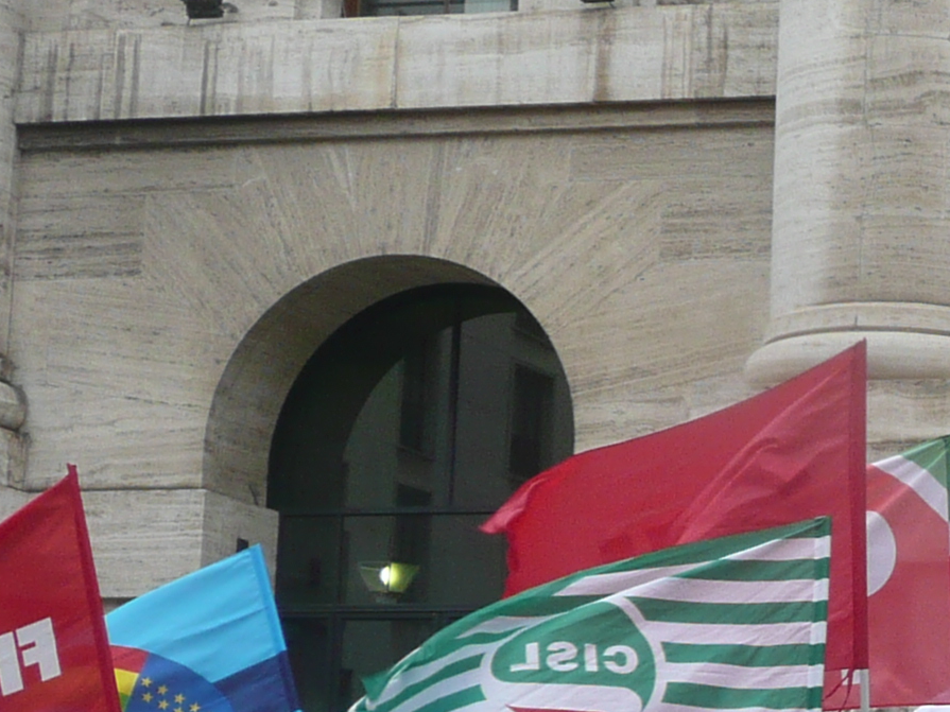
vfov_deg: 14.2
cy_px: 622
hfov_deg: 17.1
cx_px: 1462
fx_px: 2826
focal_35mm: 103
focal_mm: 4.9
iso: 100
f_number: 3.4
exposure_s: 1/250
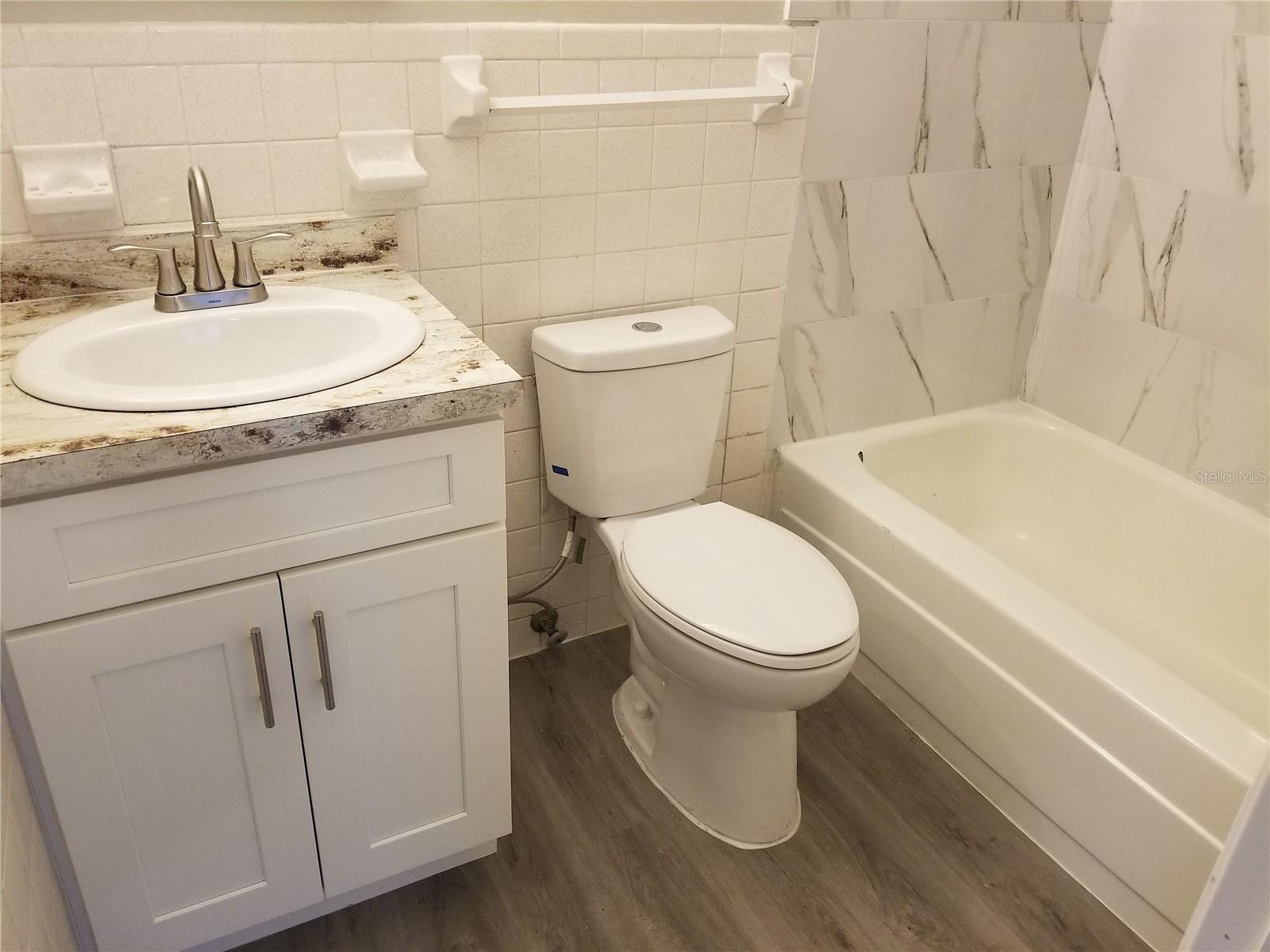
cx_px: 635
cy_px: 476
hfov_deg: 67.3
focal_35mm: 26
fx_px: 954
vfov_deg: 53.1
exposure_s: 1/40
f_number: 1.7
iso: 160
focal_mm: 4.25
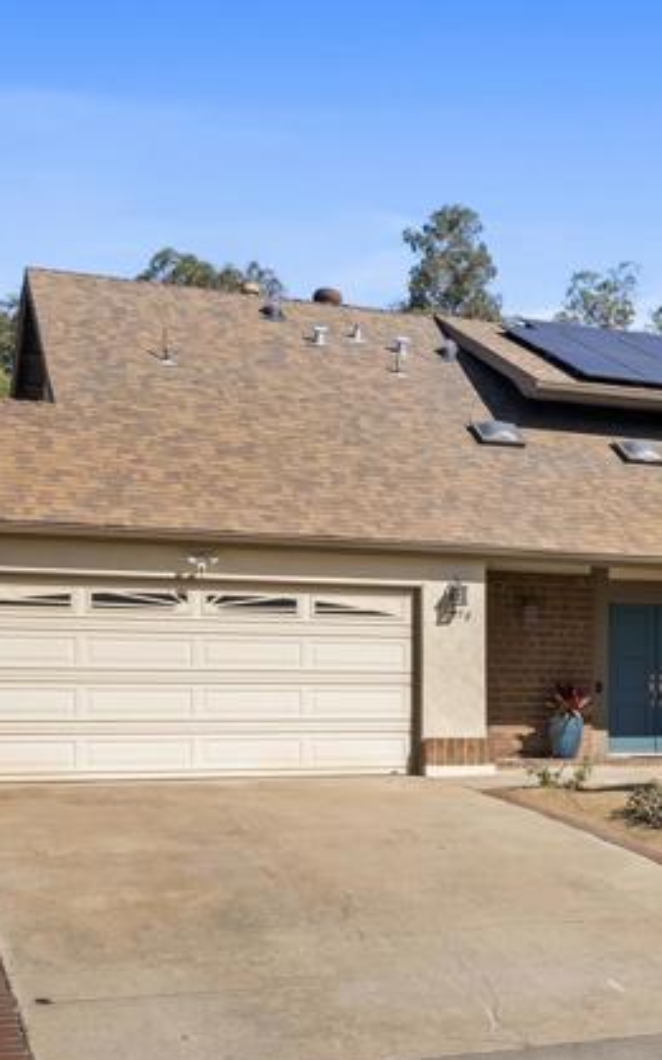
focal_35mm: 50
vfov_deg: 40.3
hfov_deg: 24.9
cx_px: 624
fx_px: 1444
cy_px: 540
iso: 500
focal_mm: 32
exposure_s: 1/640
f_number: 8
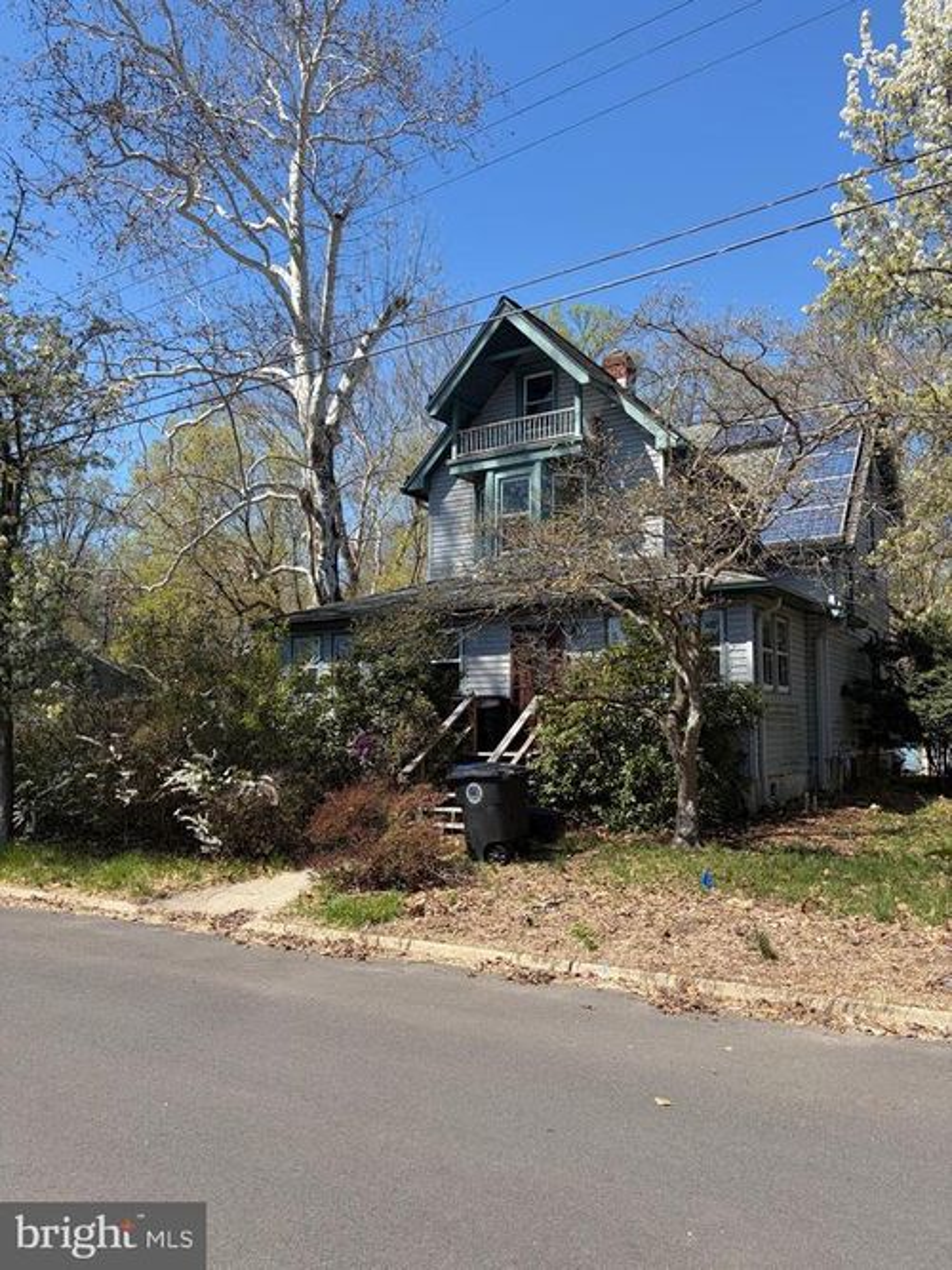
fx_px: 954
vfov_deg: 67.3
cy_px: 635
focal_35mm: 26
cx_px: 476
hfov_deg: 53.0
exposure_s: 1/2364
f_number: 1.6
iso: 50
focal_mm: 5.96
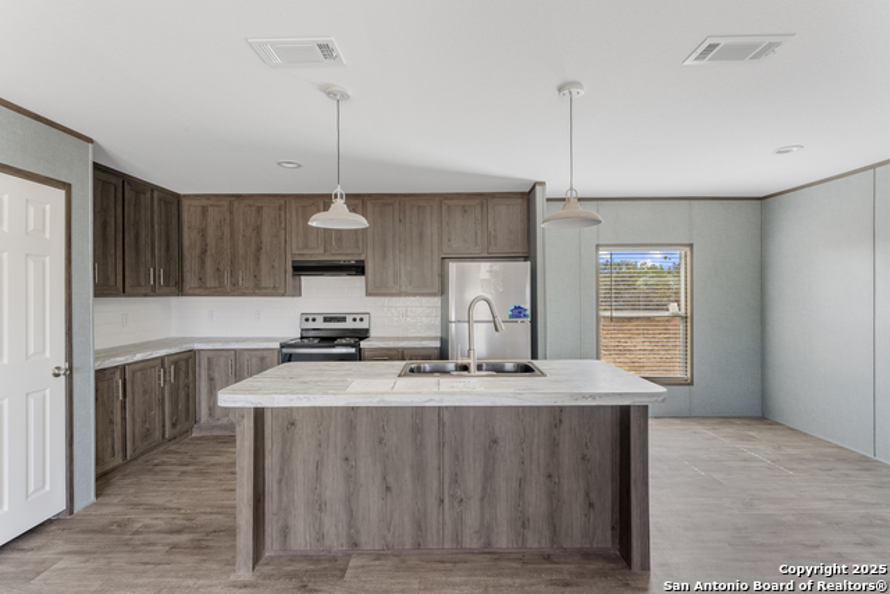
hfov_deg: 92.6
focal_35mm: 17
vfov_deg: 69.8
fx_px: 425
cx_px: 445
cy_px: 297
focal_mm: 17.2
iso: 400
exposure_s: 1/2
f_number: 11
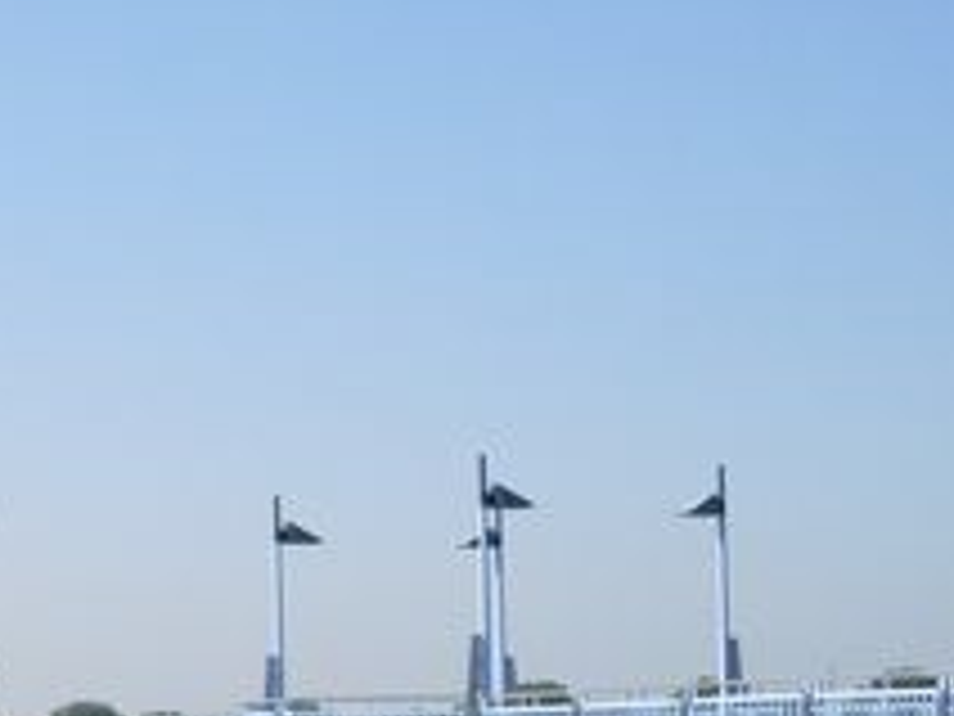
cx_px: 281
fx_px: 3032
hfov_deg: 17.8
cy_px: 993
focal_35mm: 110
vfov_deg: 12.9
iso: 80
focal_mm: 6.3
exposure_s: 1/180
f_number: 8.4
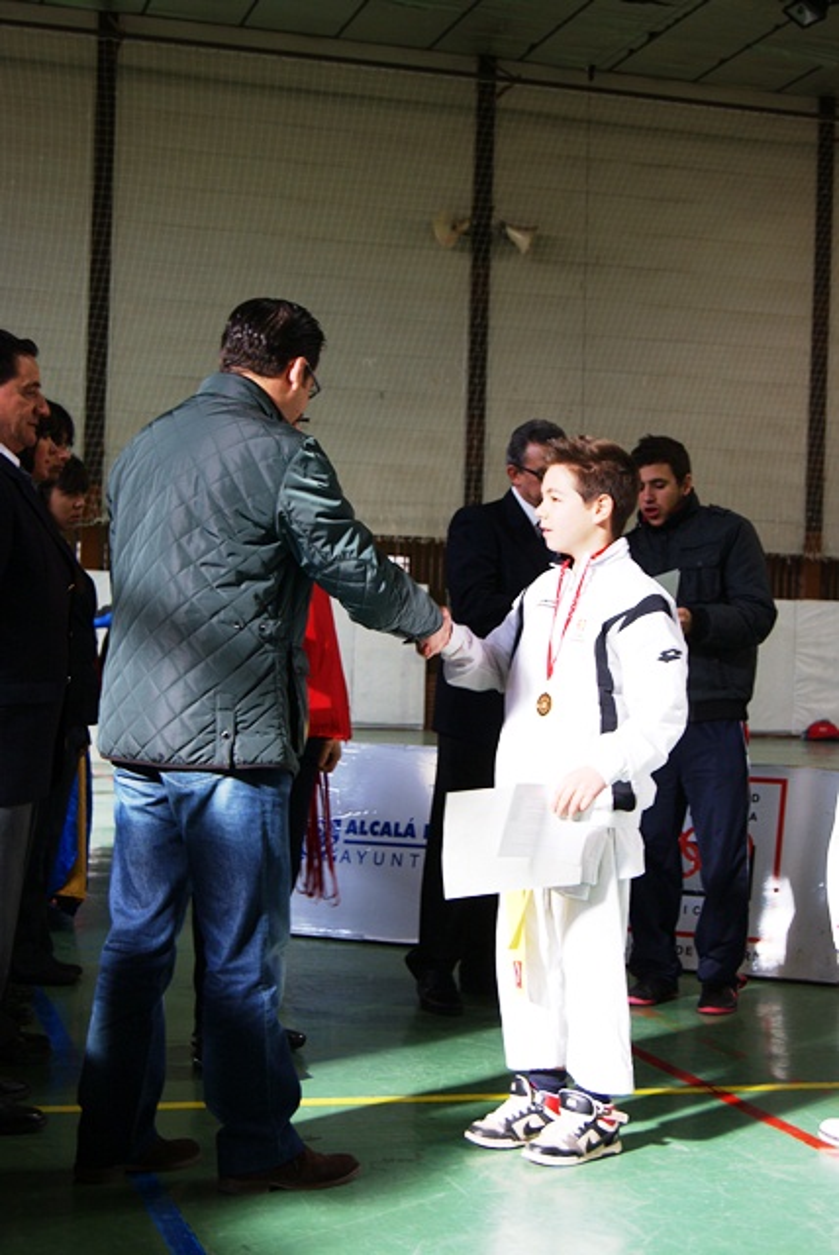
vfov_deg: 37.8
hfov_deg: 25.8
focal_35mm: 52
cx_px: 420
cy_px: 628
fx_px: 1831
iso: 200
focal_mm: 35
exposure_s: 1/60
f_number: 5
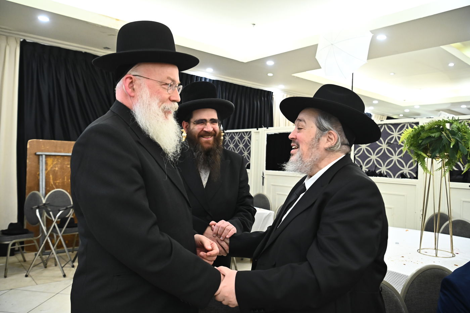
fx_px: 378
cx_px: 235
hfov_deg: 63.7
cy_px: 156
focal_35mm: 29
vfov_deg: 44.9
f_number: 4.5
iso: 3200
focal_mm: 29
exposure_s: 1/200
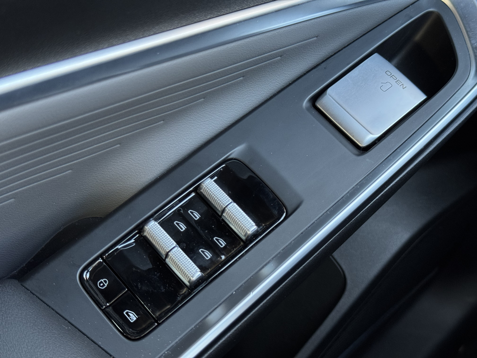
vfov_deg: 30.3
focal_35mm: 48
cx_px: 238
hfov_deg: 39.7
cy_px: 179
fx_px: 661
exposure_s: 1/60
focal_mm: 6.76
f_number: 1.78
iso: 125
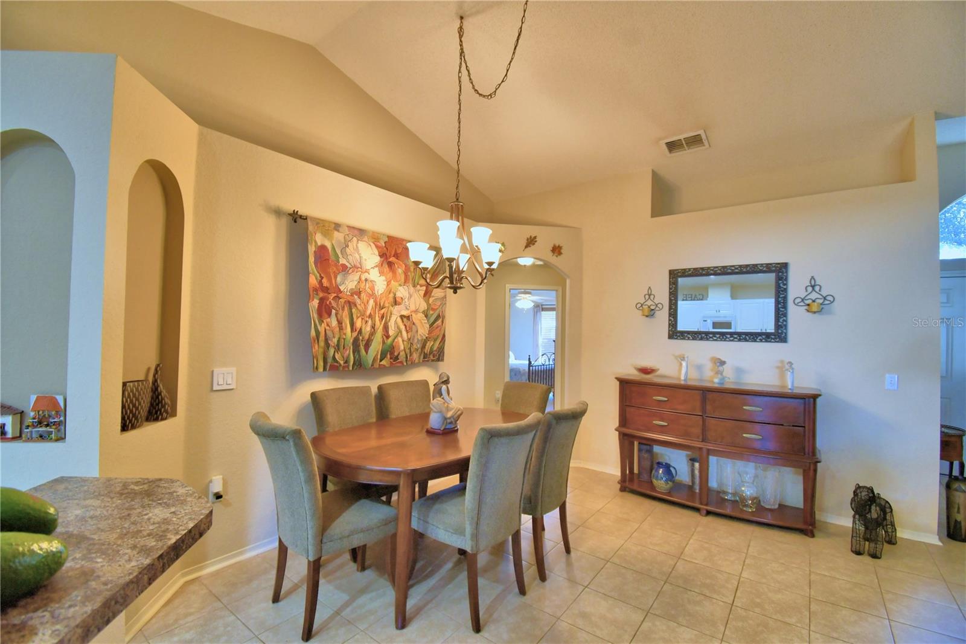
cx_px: 483
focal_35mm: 15
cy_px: 322
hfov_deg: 100.4
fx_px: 402
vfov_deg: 77.3
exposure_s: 1/30
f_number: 4.5
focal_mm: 10
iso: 400
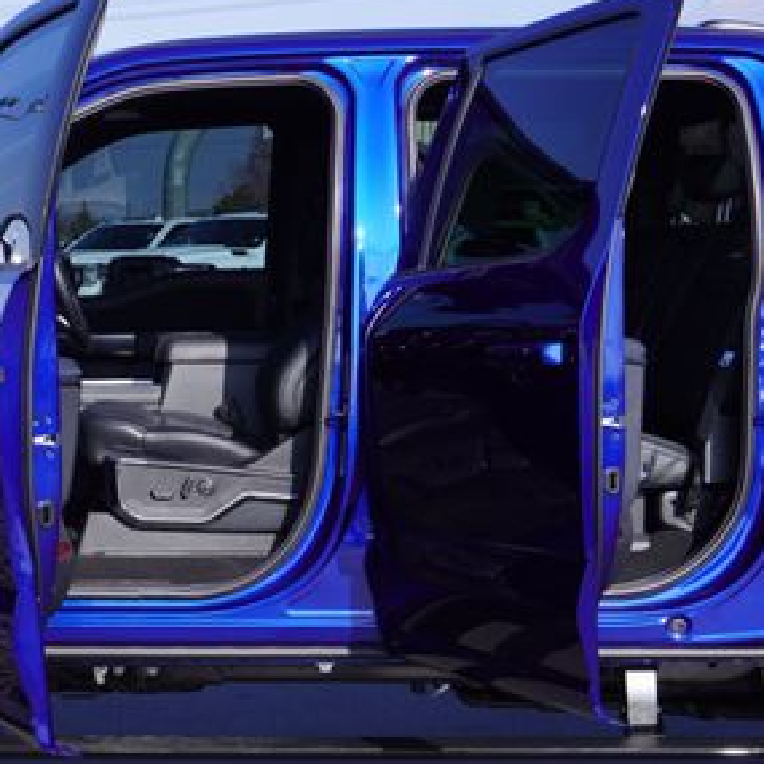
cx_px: 62
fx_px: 2071
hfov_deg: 20.4
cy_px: 450
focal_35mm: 83
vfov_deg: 20.9
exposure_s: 1/125
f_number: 9
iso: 100
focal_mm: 29
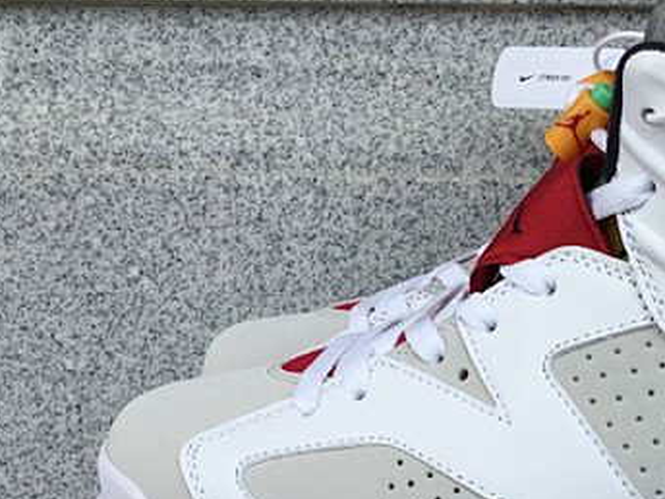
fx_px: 1383
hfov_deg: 26.1
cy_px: 455
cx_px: 607
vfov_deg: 20.0
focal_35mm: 72
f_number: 2.4
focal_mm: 3.3
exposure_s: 1/411
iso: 25
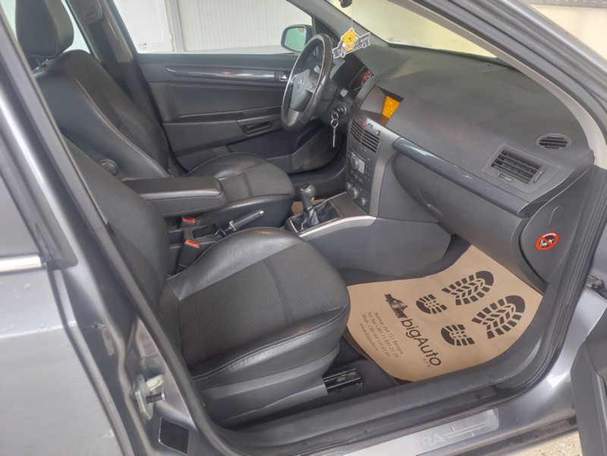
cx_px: 304
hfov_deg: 69.4
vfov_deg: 54.9
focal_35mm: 25
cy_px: 228
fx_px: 438
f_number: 1.8
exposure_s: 1/25
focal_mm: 5.23
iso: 400
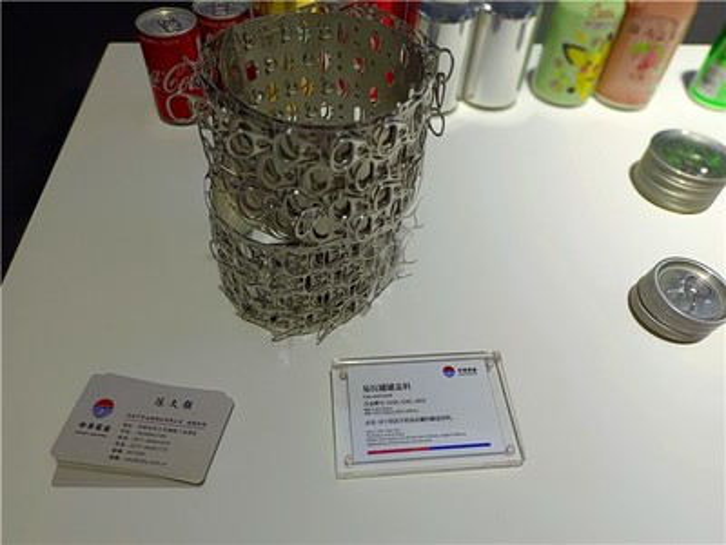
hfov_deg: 69.4
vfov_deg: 54.9
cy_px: 272
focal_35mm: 25
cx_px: 363
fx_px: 524
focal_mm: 4.71
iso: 100
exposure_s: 1/110
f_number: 2
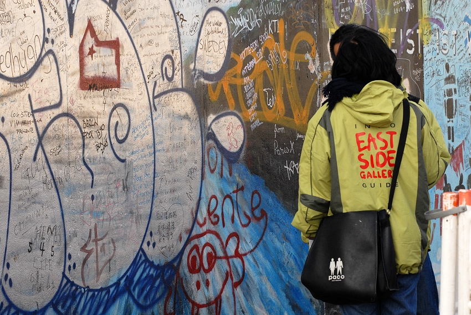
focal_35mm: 225
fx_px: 2947
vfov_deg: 6.1
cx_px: 236
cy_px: 158
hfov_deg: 9.1
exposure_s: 1/320
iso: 400
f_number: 9
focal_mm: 150
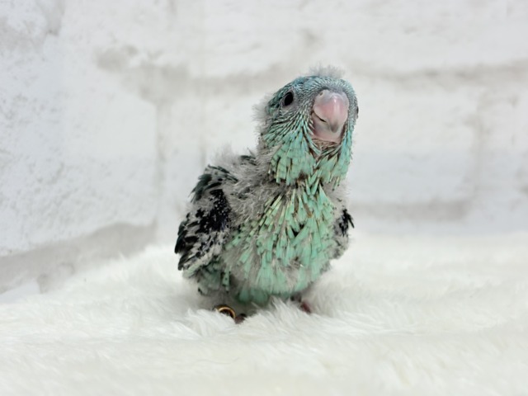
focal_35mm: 52
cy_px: 198
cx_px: 264
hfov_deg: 36.8
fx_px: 793
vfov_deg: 28.0
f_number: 1.6
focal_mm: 5.96
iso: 64
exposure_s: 1/100
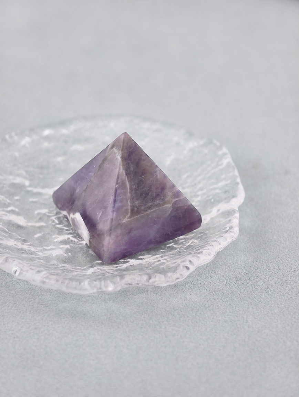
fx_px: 977
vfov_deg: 23.0
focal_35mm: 85
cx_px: 150
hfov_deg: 17.4
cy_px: 198
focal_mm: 22.48
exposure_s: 1/160
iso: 125
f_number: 2.67
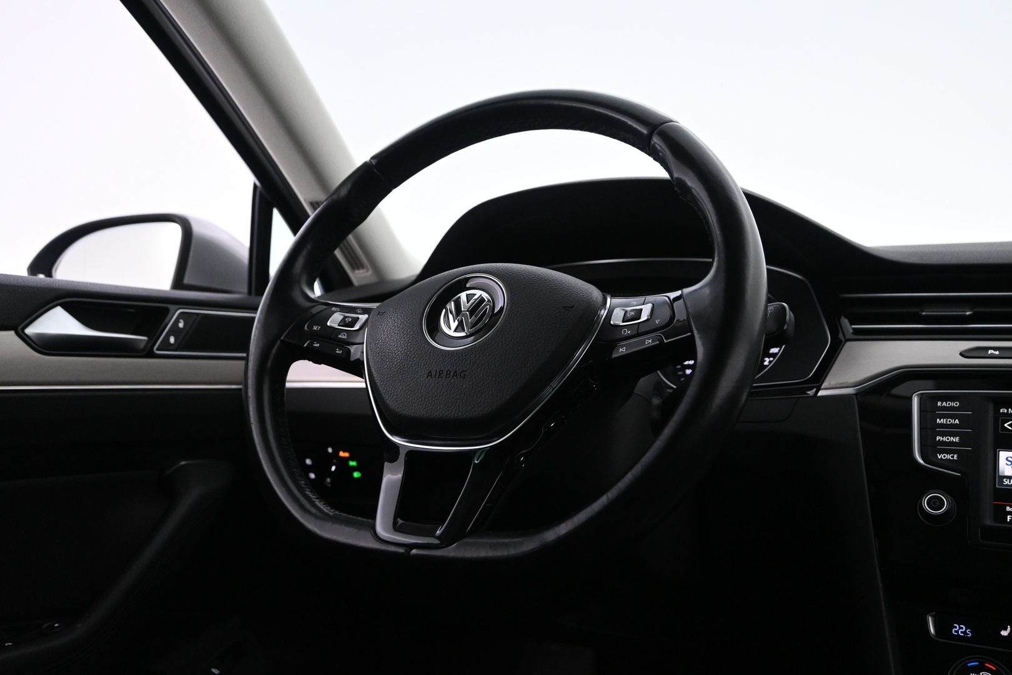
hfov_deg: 58.3
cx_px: 506
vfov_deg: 40.8
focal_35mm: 32
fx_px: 907
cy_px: 338
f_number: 4
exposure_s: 1/50
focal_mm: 21.5
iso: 2500
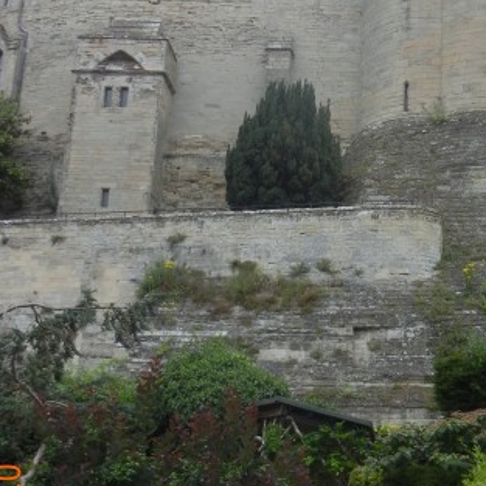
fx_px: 1032
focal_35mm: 65
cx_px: 360
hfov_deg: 26.2
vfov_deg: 26.5
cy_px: 234
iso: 160
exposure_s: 1/528
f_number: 3.5
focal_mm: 5.4
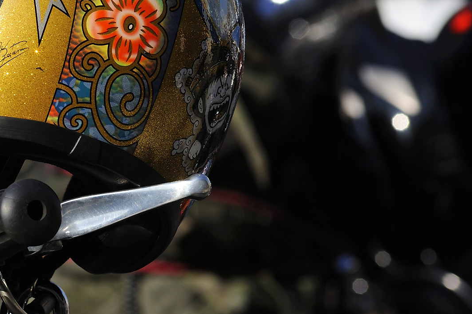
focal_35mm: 453
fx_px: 5935
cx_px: 42
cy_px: 63
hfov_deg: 4.5
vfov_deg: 3.0
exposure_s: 1/640
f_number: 8
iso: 200
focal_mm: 200
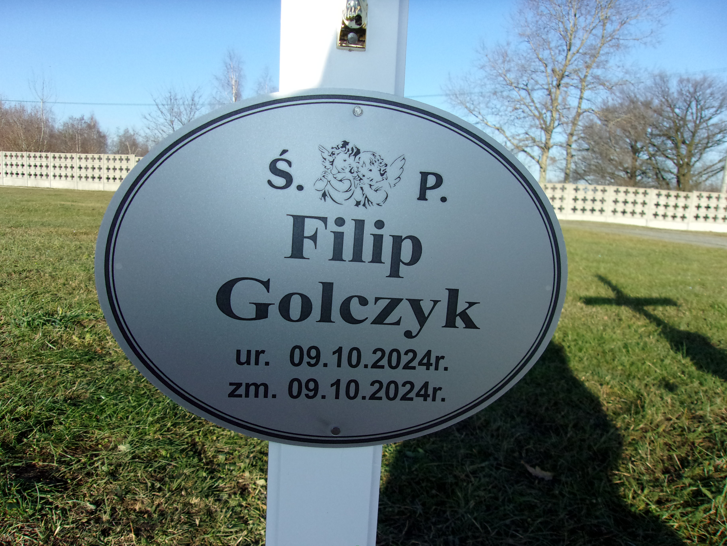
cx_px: 364
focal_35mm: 27
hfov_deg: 65.3
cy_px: 273
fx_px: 567
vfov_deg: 51.4
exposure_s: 1/160
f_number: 10.4
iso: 200
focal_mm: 4.9
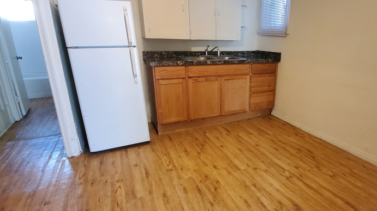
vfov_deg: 53.5
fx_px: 210
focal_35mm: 21
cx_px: 236
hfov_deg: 82.3
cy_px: 107
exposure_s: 1/29
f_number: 2.2
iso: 400
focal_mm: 1.8
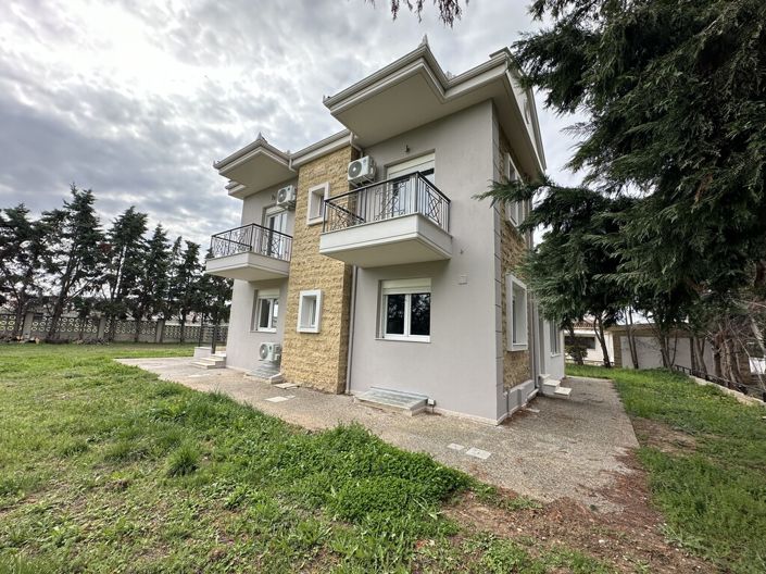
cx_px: 383
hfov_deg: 102.1
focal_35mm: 14
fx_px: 310
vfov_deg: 85.6
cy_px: 287
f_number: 2.2
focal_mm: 2.22
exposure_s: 1/955
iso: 40
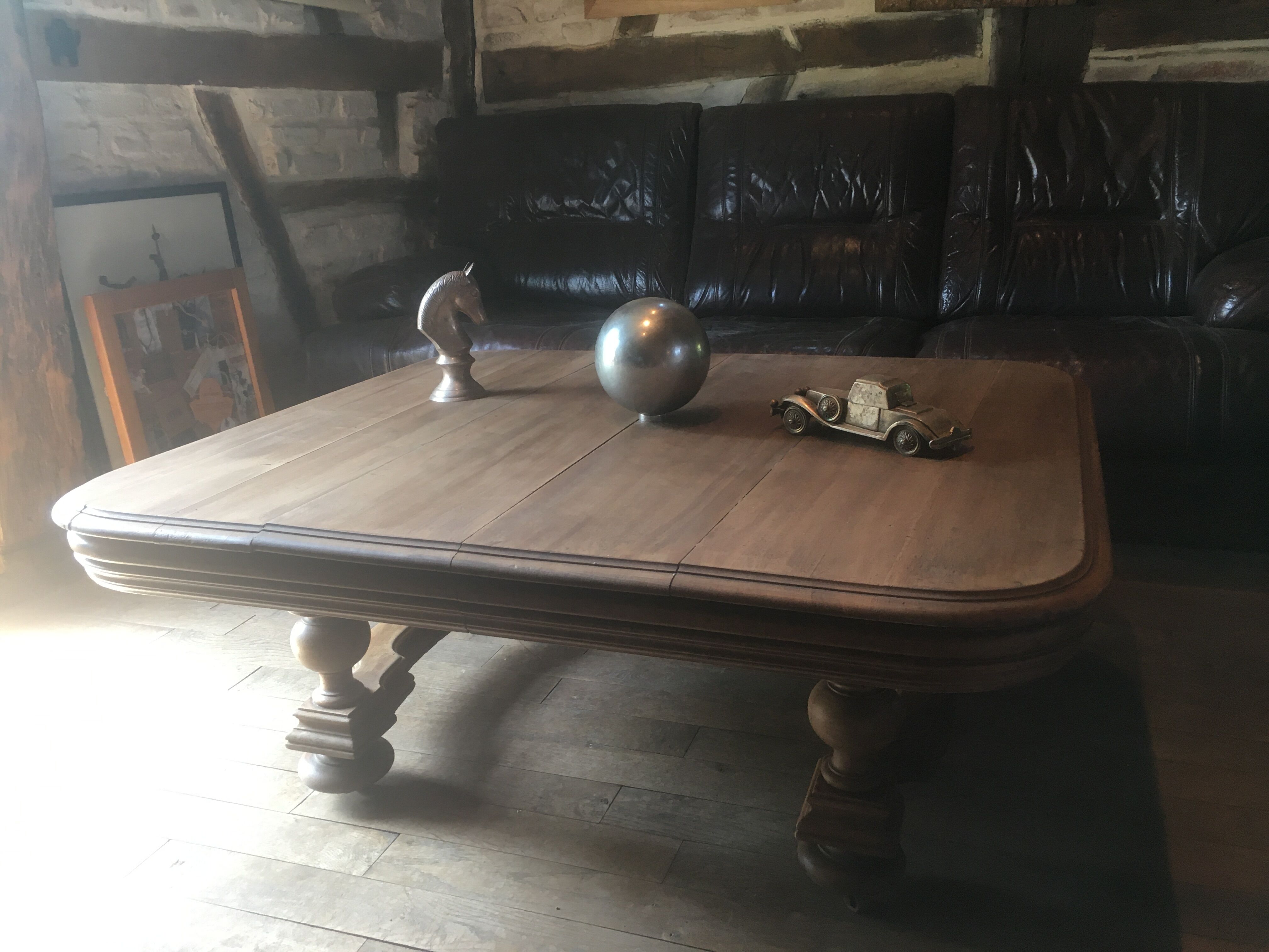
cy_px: 476
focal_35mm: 29
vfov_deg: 48.2
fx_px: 1063
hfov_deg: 61.7
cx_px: 634
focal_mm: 4.15
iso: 100
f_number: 2.2
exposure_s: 1/33
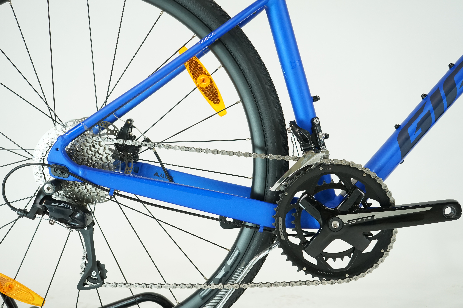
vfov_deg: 32.6
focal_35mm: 41
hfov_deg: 47.4
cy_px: 154
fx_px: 527
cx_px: 232
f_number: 5.6
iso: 1600
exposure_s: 1/200
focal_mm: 41
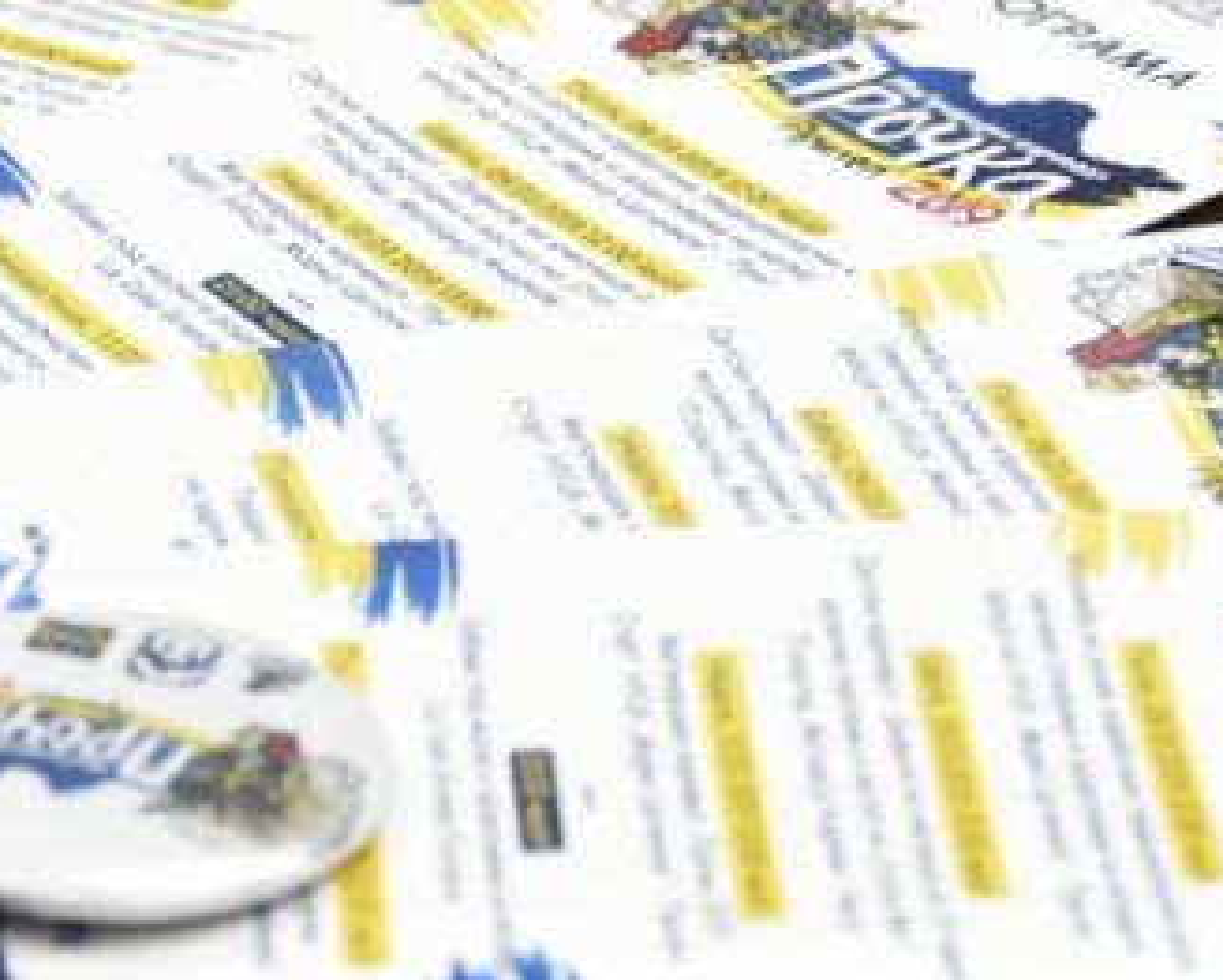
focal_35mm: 185
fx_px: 6700
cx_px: 587
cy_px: 299
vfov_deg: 8.4
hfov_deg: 10.4
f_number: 5.6
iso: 1250
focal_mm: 56
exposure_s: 1/60
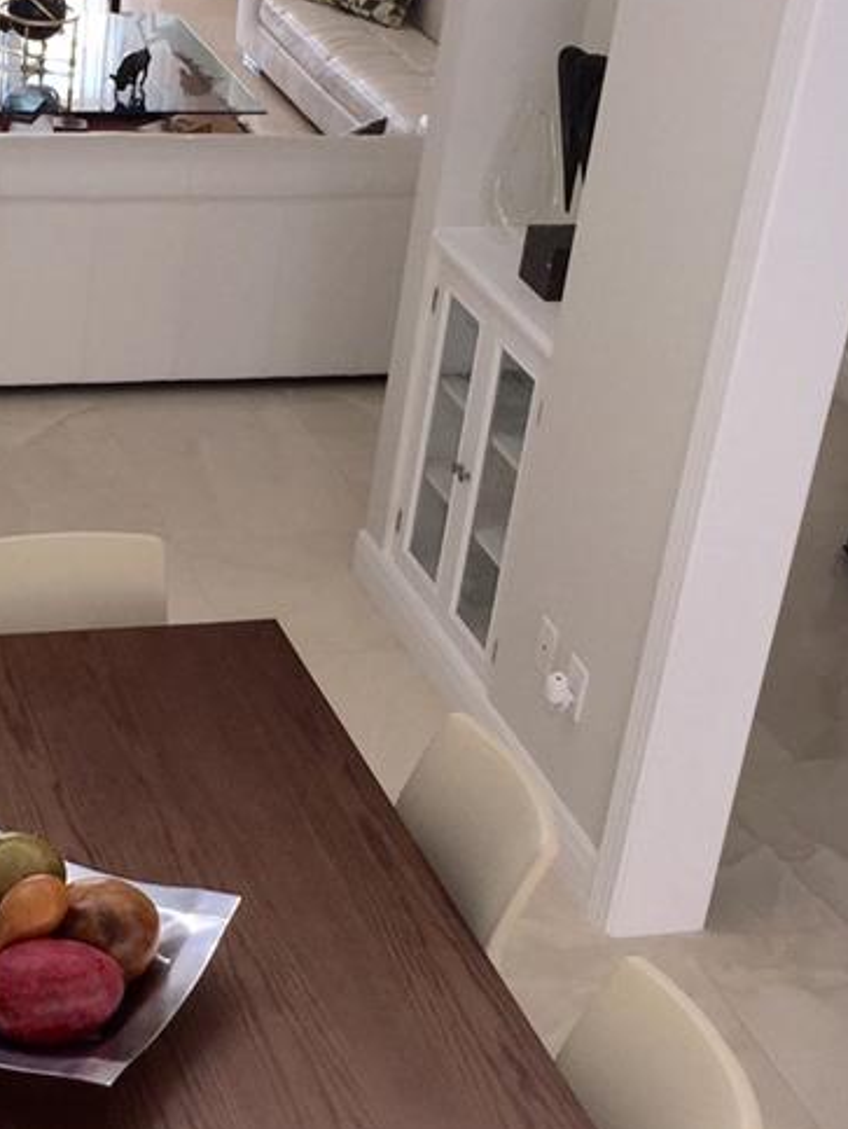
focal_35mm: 72
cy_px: 545
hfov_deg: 20.2
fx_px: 2349
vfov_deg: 27.0
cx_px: 128
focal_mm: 4.15
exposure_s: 1/150
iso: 32
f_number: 2.2
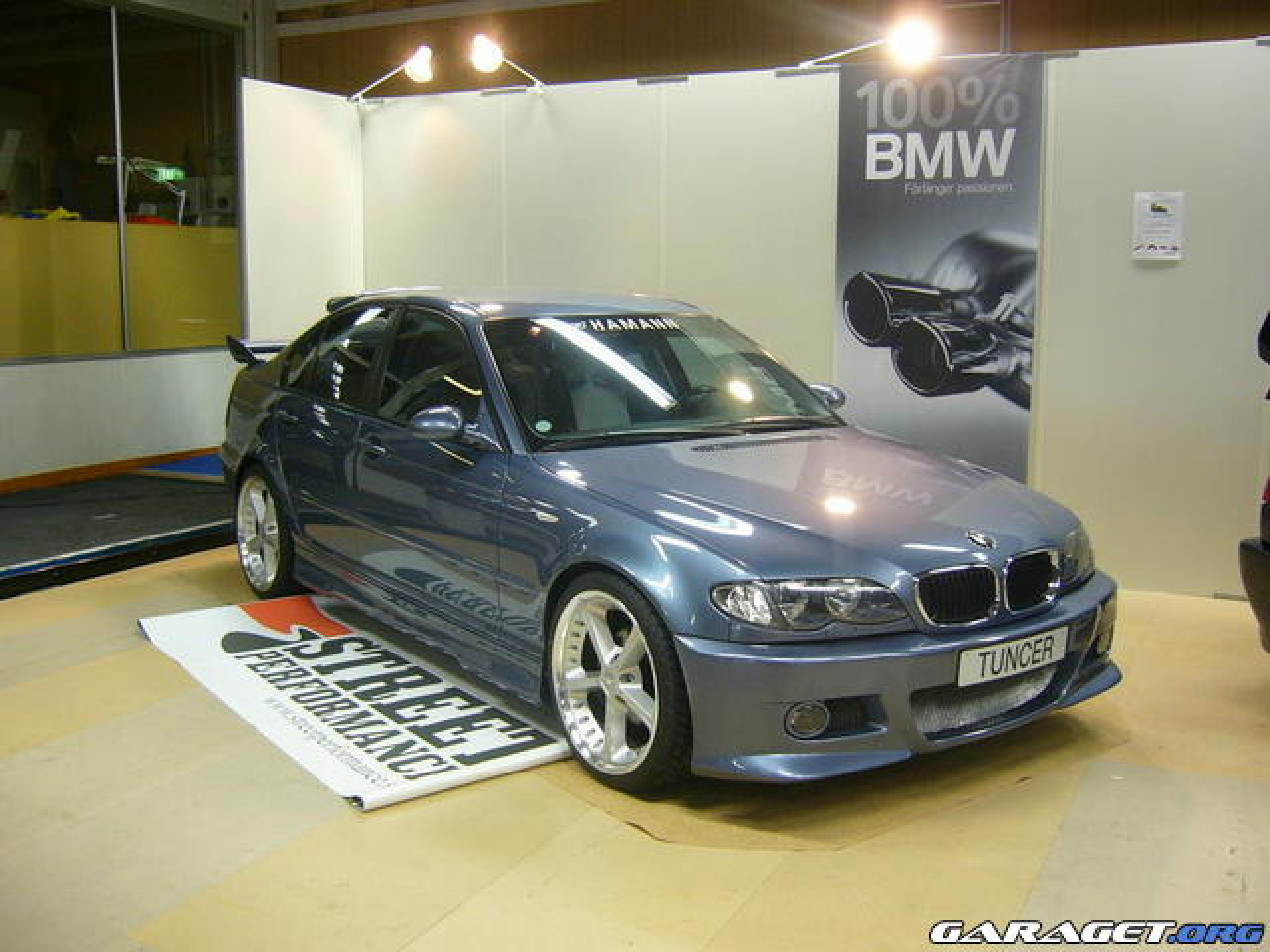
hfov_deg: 52.6
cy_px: 476
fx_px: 1284
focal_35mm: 35
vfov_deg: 40.7
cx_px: 635
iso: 100
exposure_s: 1/15
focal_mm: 5.8
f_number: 2.8
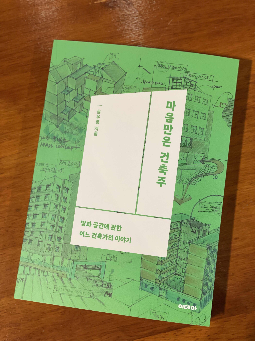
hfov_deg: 28.0
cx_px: 128
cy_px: 170
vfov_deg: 36.8
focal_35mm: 52
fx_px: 511
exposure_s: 1/40
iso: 160
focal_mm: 6
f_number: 2
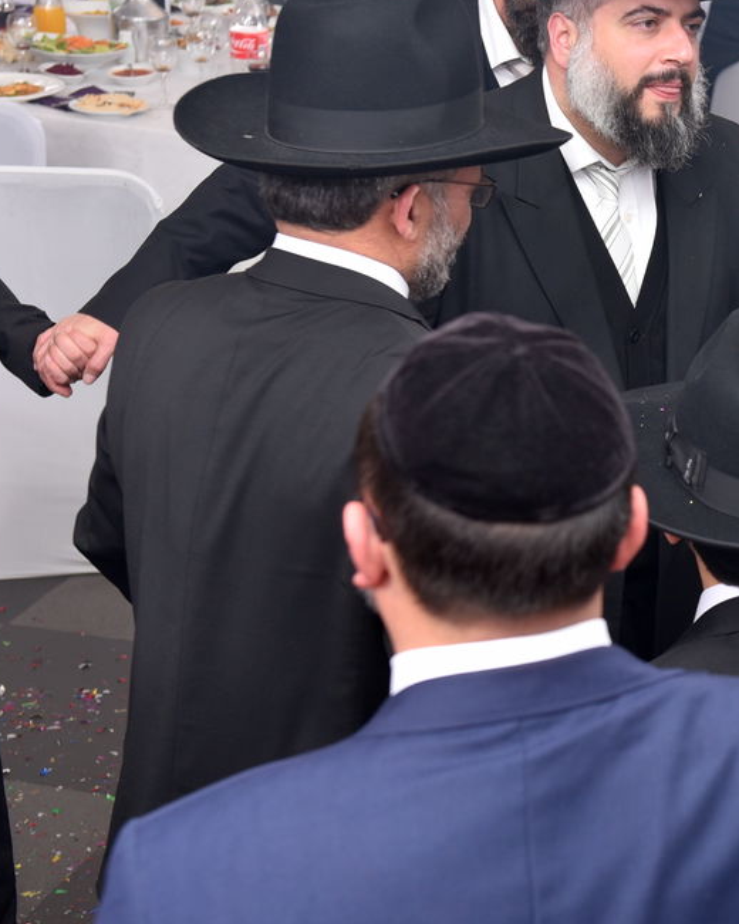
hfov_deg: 15.4
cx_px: 814
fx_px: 2652
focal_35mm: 97
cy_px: 383
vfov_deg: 19.7
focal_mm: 48
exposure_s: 1/200
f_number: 4
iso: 320
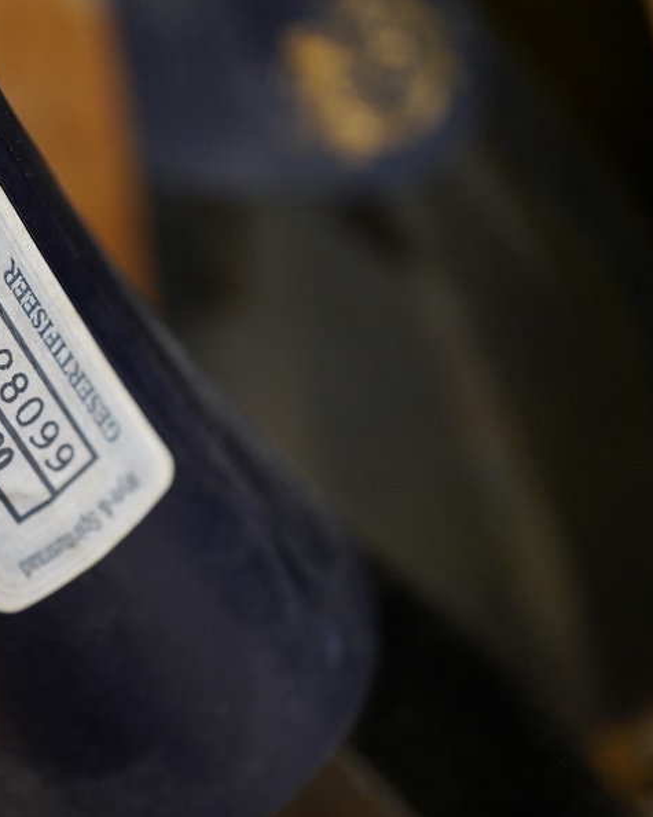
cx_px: 52
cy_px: 410
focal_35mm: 64
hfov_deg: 23.2
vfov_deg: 29.6
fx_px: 1546
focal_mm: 30
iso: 1250
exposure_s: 1/125
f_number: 3.5
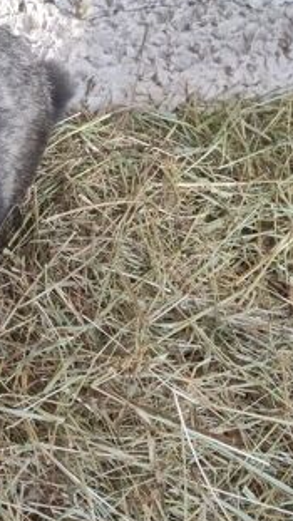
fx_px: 773
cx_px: -50
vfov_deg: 37.1
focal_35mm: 56
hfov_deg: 20.2
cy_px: 299
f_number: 1.89
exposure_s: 1/100
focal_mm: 5.43
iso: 218
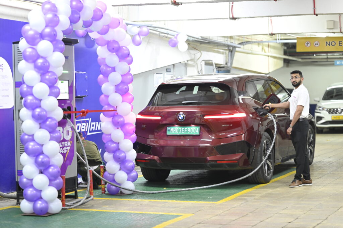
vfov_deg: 16.0
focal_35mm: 85
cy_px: 114
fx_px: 809
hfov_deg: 23.9
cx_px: 172
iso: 2500
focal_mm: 85
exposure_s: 1/100
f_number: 1.8
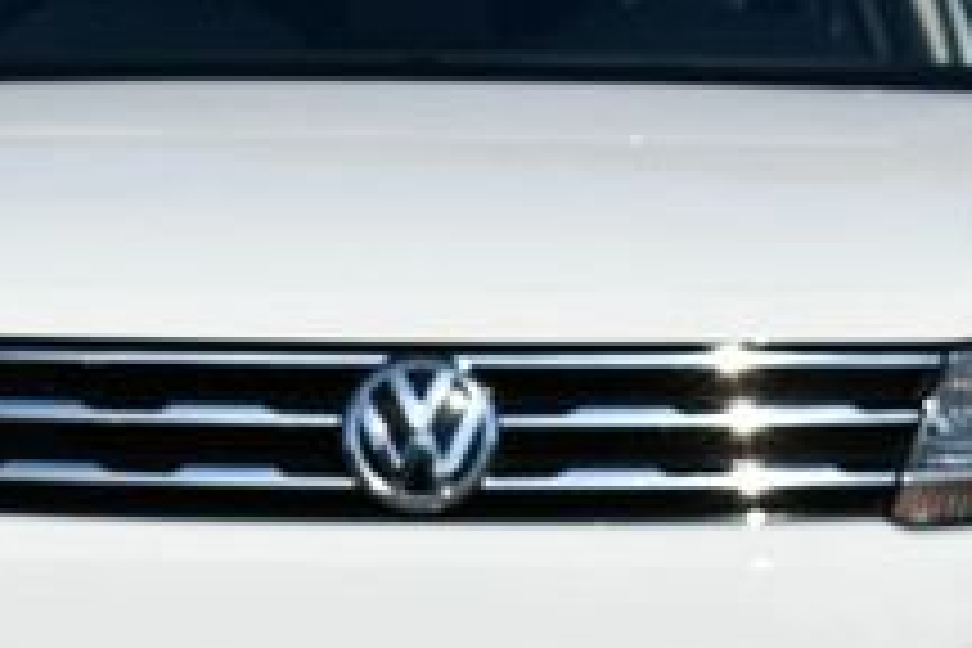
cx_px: 414
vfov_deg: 5.9
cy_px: 338
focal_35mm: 231
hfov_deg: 8.9
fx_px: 6237
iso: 100
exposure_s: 1/400
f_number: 10
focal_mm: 52
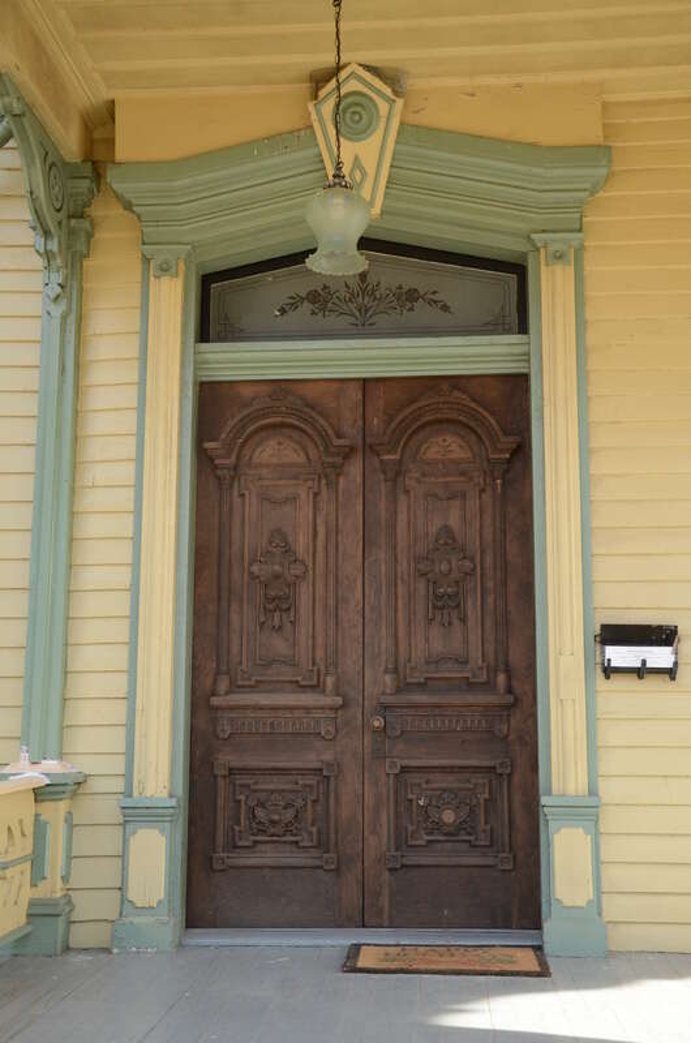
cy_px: 522
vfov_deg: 46.5
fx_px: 1214
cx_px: 346
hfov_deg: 31.8
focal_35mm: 42
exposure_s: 1/125
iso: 250
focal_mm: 28
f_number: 5.6
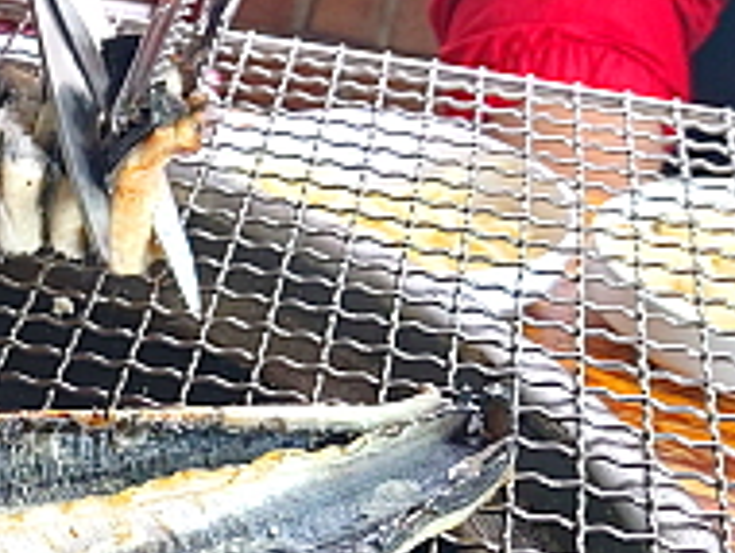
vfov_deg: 17.4
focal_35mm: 84
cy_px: 460
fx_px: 1786
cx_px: -271
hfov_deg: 20.8
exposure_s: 1/50
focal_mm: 4.58
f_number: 2
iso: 64
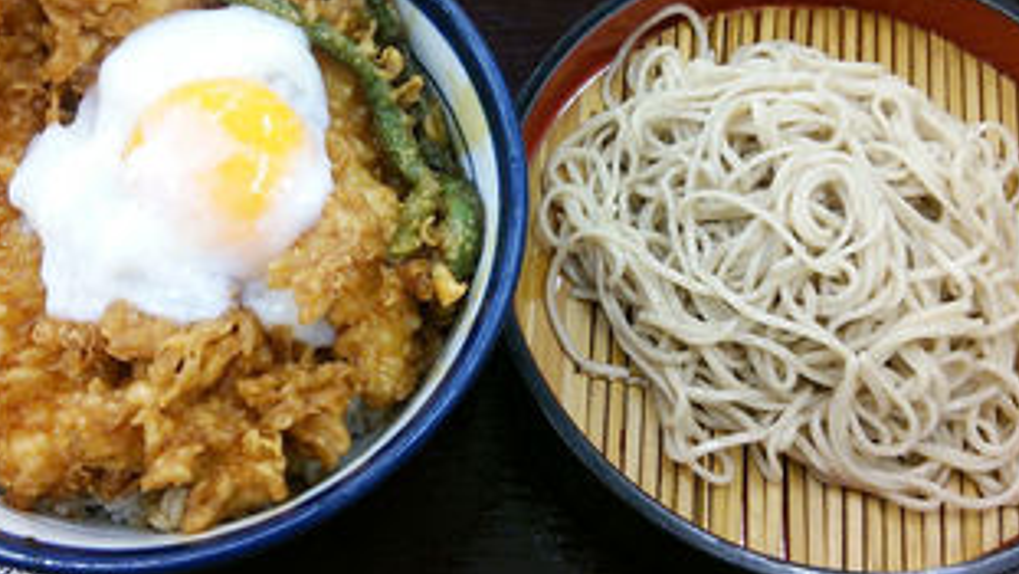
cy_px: 134
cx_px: 452
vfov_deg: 27.9
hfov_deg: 48.3
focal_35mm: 42
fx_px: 1135
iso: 64
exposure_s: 1/59
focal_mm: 4.06
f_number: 1.94
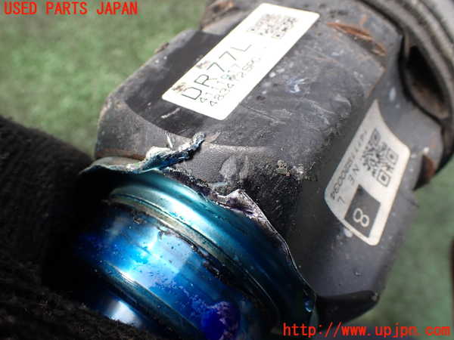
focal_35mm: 30
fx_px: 393
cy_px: 170
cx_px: 227
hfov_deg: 60.0
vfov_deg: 46.8
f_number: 3.2
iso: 100
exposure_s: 1/250
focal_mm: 5.4
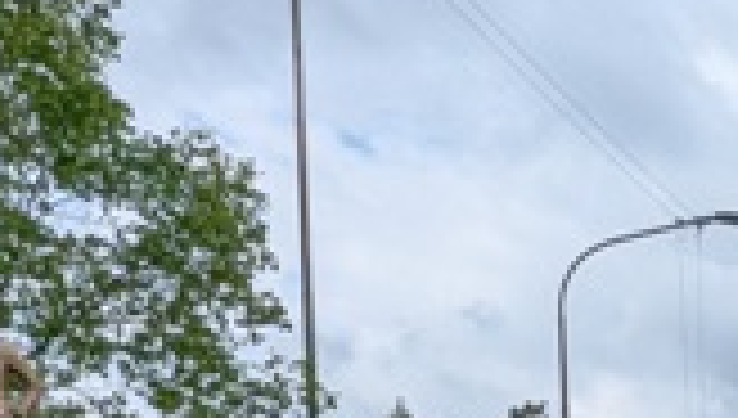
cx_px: 927
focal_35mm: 55
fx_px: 1078
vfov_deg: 16.7
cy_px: 832
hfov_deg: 30.7
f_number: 2.2
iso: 48
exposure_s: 1/1890
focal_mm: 1.95
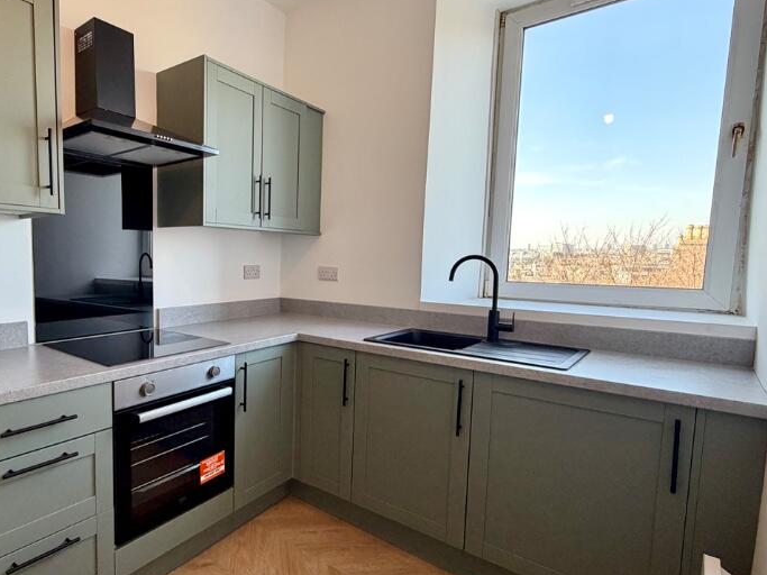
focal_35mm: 21
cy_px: 298
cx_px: 247
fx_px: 465
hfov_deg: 76.1
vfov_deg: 63.4
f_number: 2.2
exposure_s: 1/121
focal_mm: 2.22
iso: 160
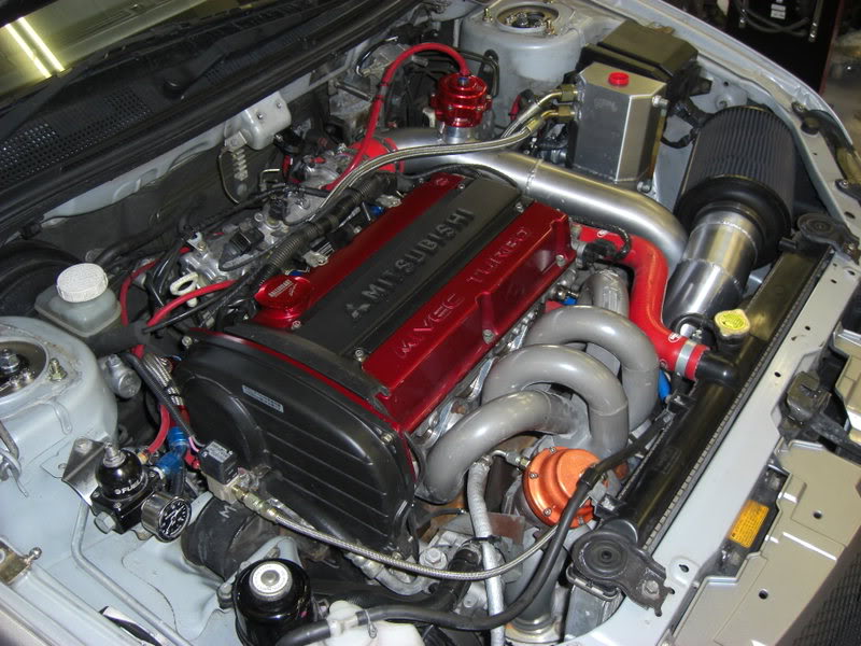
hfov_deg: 49.0
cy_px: 323
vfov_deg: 37.7
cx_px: 430
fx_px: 945
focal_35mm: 38
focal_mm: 7.9
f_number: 2.8
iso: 100
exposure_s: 1/30
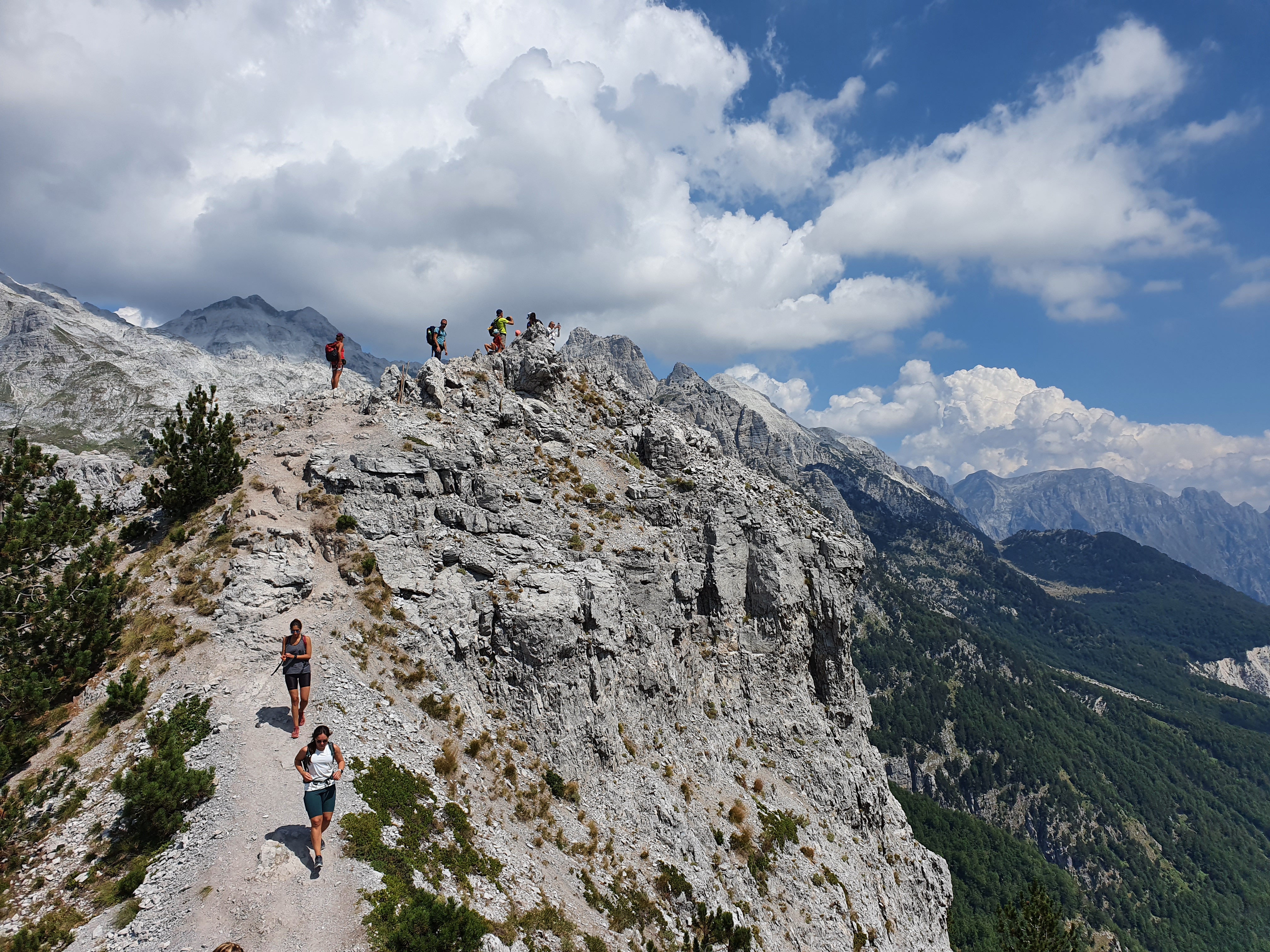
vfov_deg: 53.1
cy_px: 476
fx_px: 954
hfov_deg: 67.3
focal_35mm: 26
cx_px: 635
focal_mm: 4.32
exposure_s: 1/3504
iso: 50
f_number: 2.4
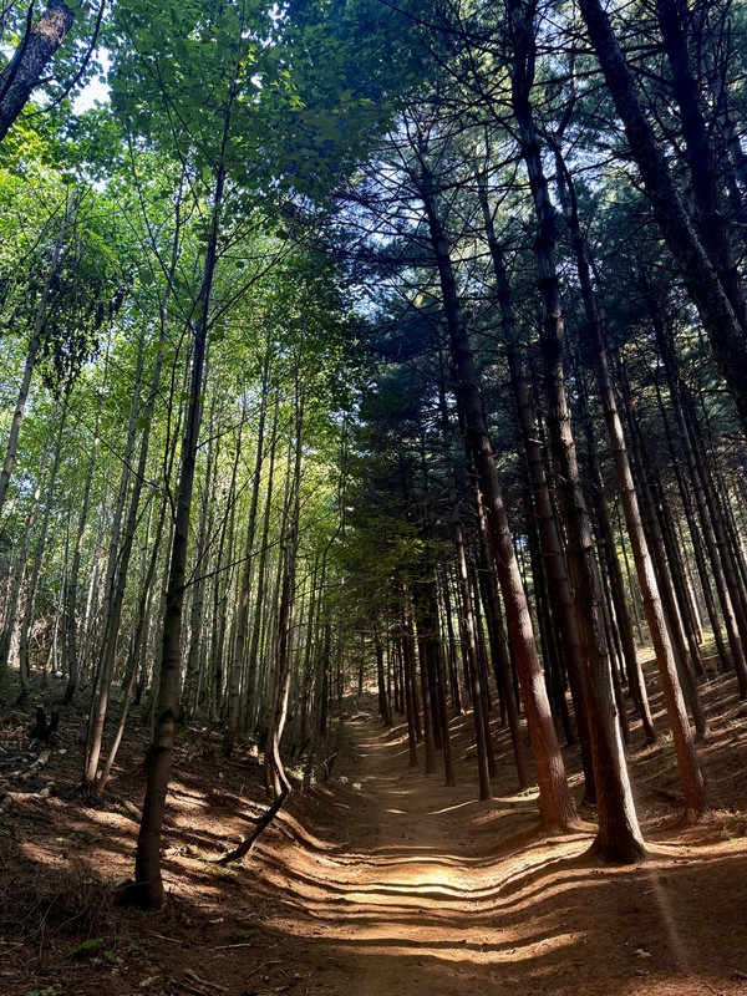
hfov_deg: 56.8
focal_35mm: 24
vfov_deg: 71.6
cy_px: 498
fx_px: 691
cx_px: 374
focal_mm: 6.76
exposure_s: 1/105
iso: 200
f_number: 1.78
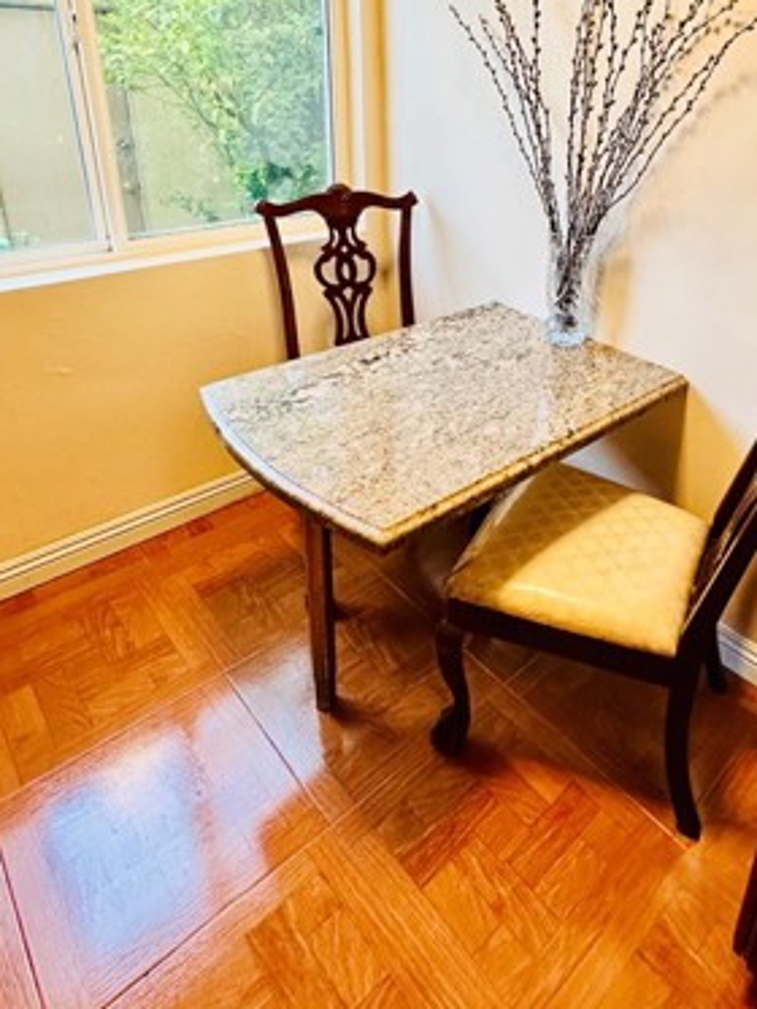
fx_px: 699
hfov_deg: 55.8
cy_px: 316
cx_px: 495
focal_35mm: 24
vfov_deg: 69.0
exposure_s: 1/120
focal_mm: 2.22
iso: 200
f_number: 2.2
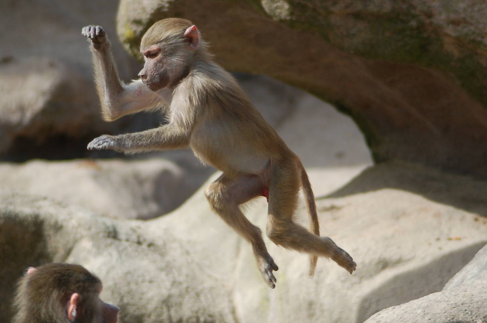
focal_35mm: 287
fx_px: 3871
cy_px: 194
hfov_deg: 7.2
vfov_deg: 4.8
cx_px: 237
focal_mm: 145
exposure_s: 1/800
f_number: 5
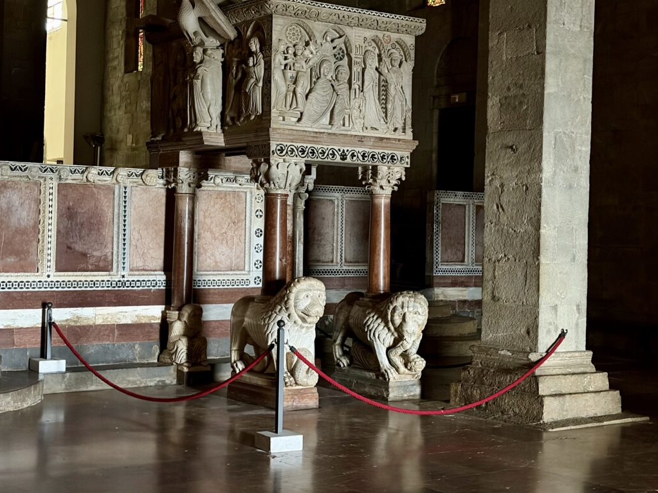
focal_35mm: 61
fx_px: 1159
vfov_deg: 24.0
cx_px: 322
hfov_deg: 31.7
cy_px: 208
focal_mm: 5.96
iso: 400
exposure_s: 1/18
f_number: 1.6
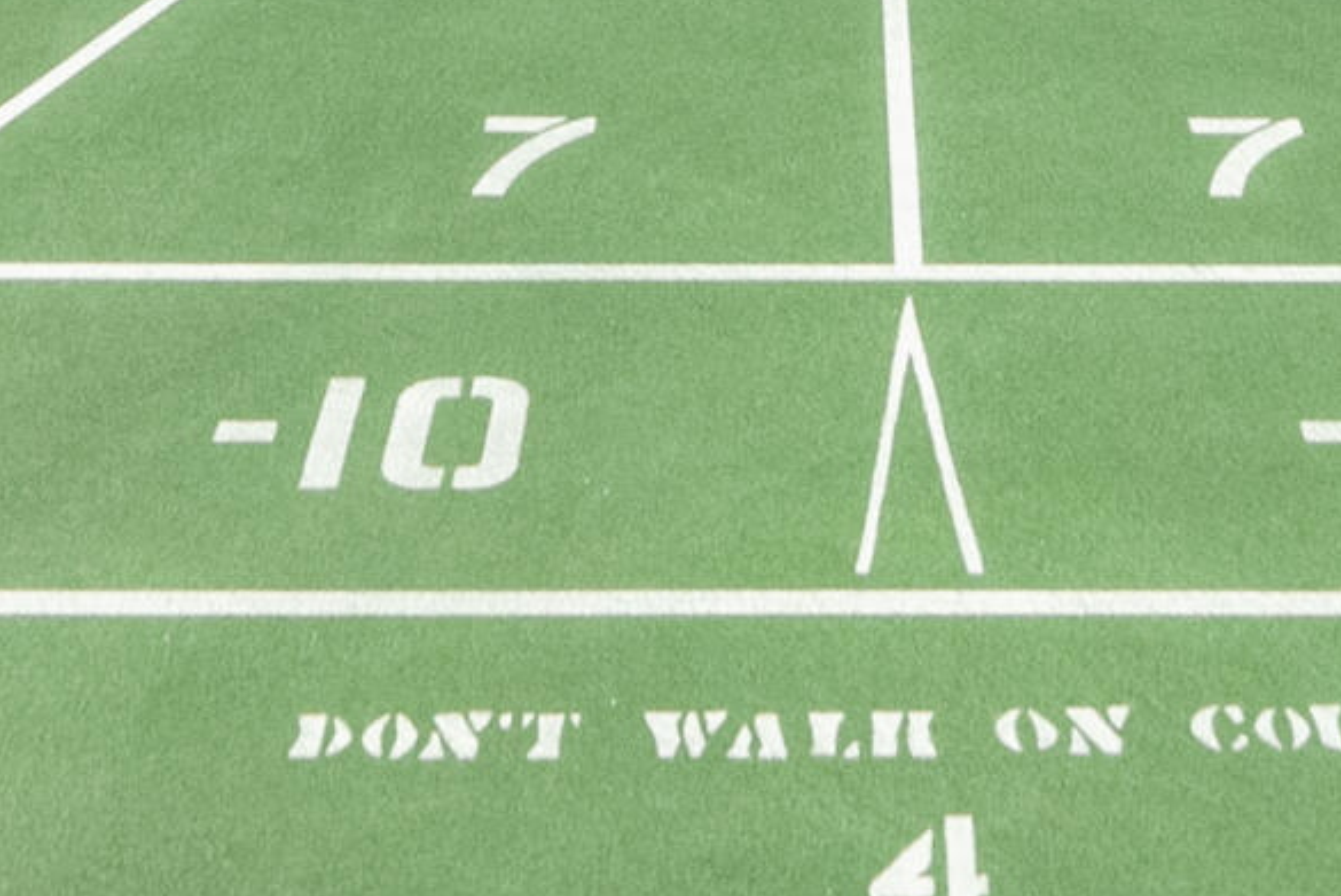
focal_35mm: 82
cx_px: 866
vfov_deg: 12.7
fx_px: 3057
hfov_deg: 24.7
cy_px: -1294
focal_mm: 16
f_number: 8
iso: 1600
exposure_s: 1/125
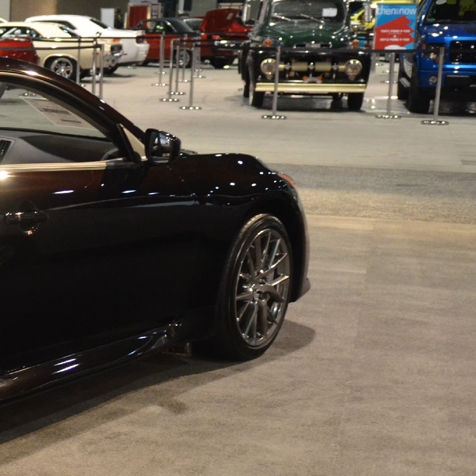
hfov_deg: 18.2
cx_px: -194
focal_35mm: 87
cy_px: 265
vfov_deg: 19.9
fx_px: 1353
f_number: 2.8
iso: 1600
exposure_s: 1/40
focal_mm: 22
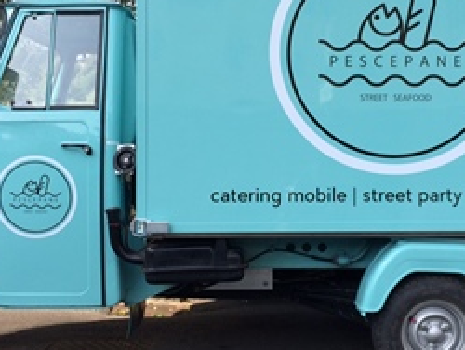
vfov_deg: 28.6
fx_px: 686
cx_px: 262
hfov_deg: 37.4
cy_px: 160
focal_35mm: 51
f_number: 2.2
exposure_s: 1/746
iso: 32
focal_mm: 4.15
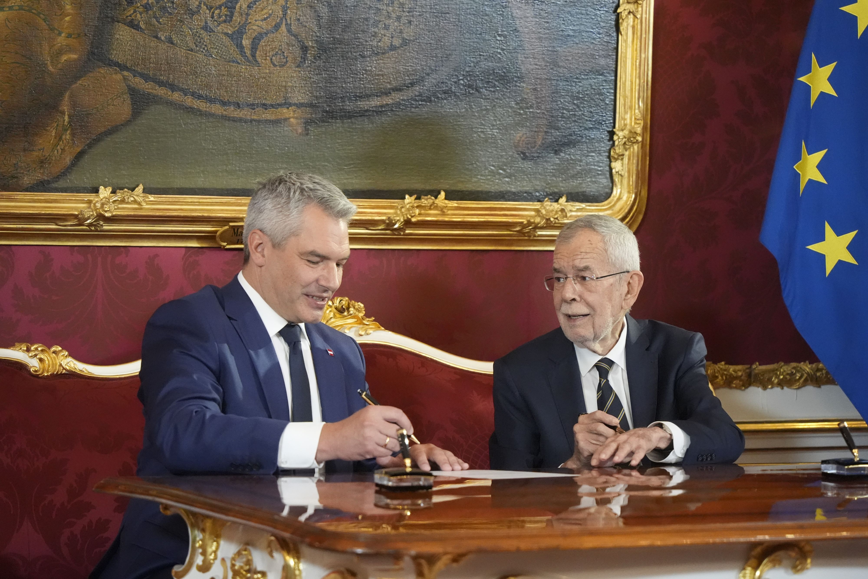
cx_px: 434
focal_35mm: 107
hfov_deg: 19.1
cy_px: 290
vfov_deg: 12.8
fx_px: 2580
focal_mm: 107
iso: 10000
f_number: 4.5
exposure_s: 1/400
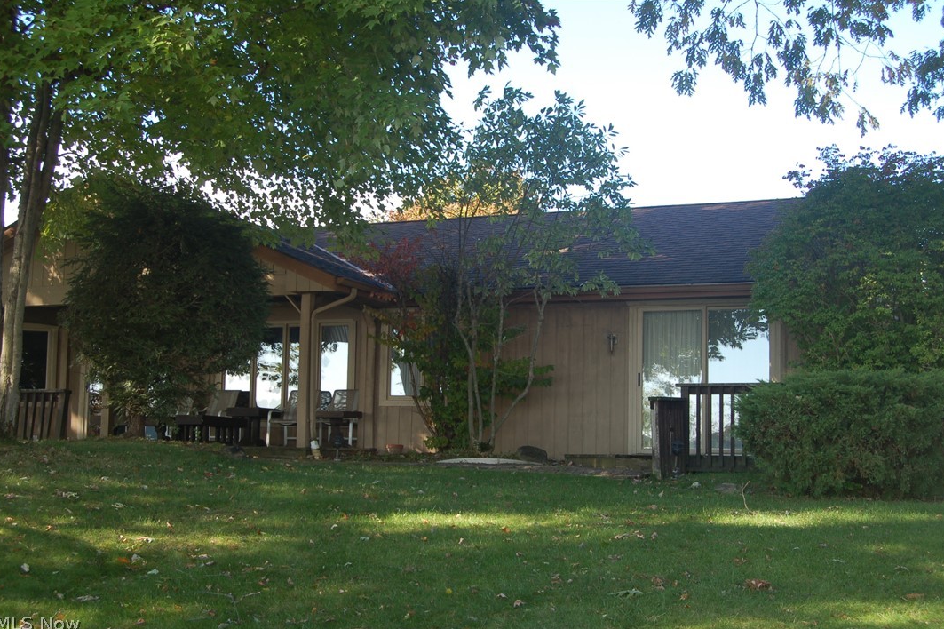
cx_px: 473
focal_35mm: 48
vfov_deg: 28.3
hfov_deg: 41.5
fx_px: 1245
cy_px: 317
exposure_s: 1/50
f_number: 9
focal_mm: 31
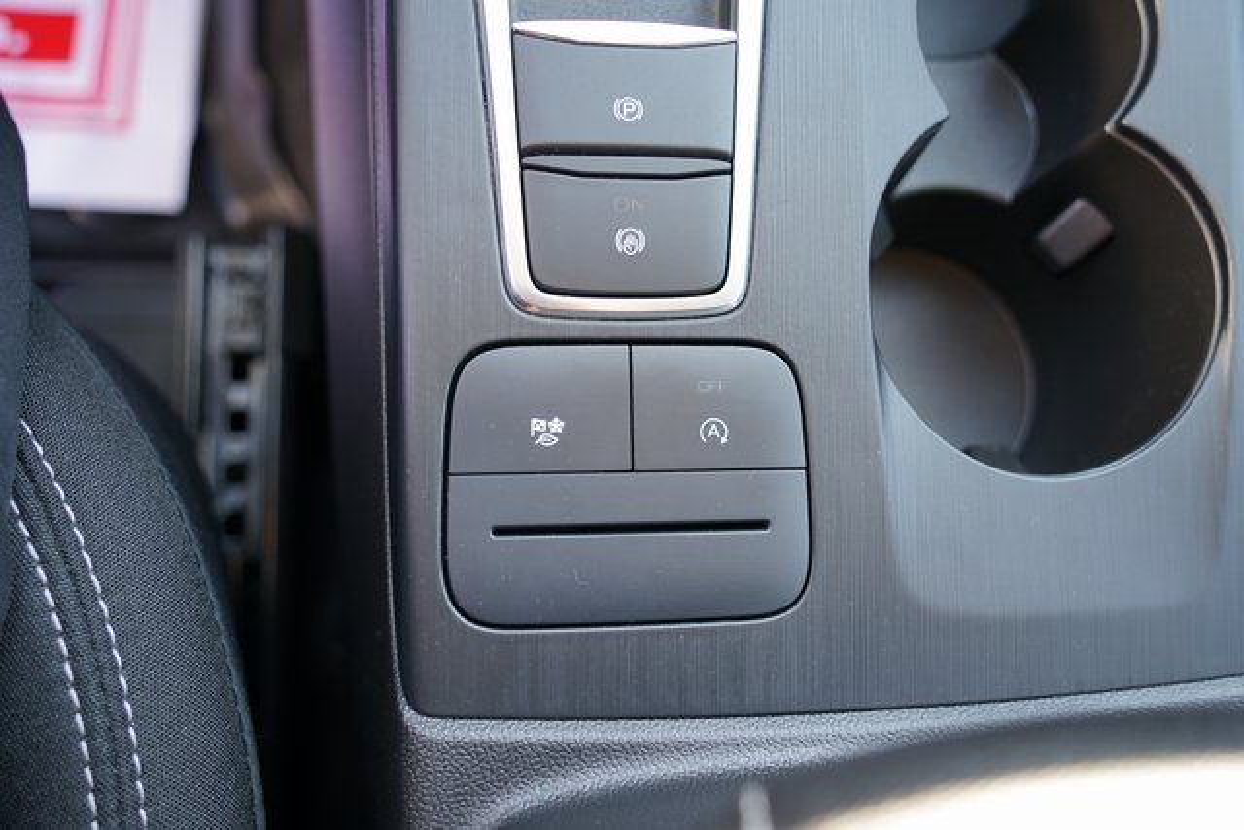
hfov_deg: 57.2
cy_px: 415
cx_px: 622
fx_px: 1141
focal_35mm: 33
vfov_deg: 40.0
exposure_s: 1/60
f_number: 4
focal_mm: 33
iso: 400
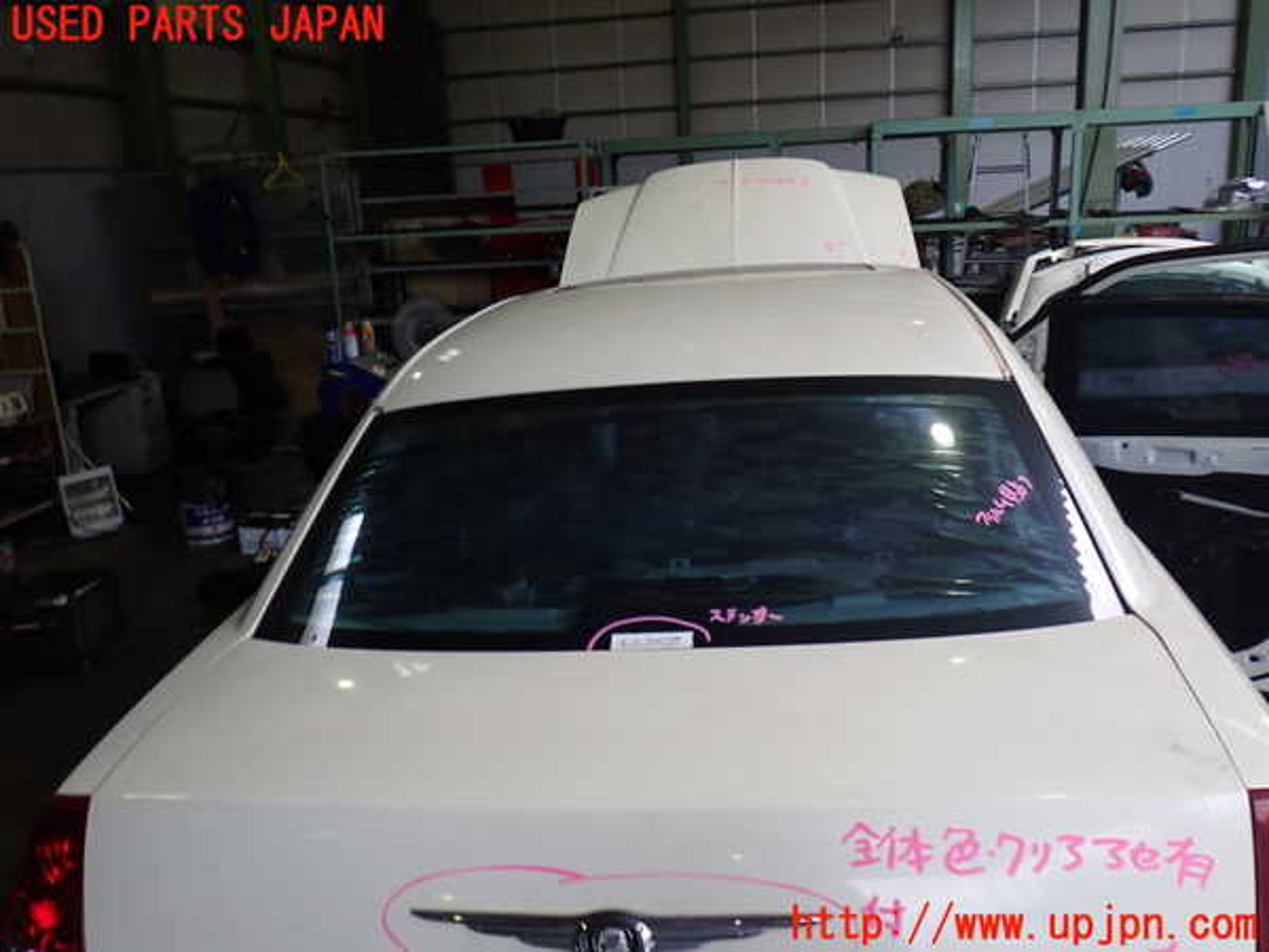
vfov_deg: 46.8
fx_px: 1100
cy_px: 476
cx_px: 634
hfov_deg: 60.0
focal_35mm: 30
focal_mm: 5.4
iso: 200
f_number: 6.3
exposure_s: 1/30
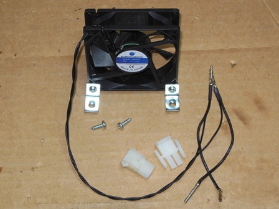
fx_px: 613
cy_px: 104
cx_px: 140
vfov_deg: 19.4
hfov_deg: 25.7
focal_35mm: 76
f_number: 4.4
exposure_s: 1/60
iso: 200
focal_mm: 13.6
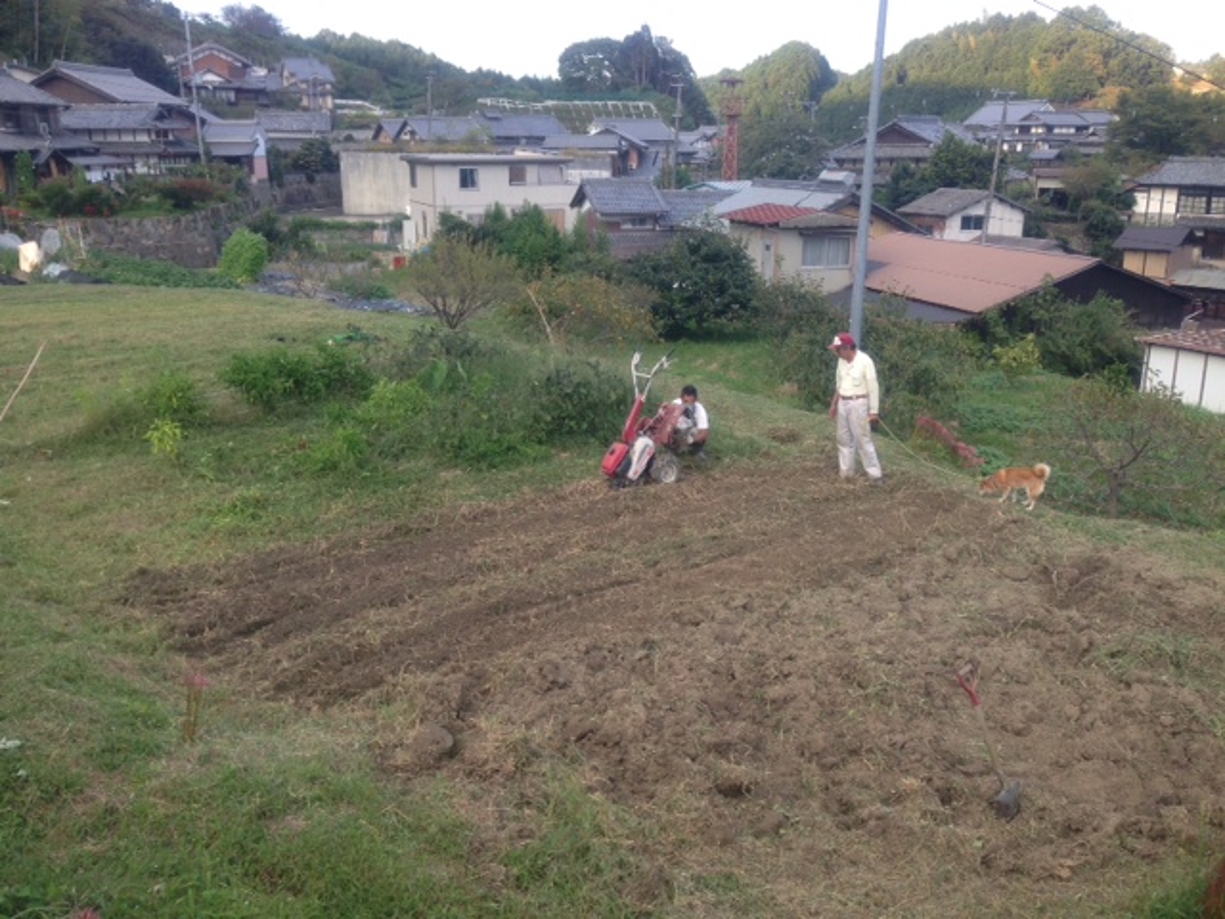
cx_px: 612
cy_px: 460
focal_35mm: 33
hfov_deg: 55.4
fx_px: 1168
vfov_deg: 42.9
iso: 50
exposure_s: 1/141
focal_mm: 4.13
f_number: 2.4
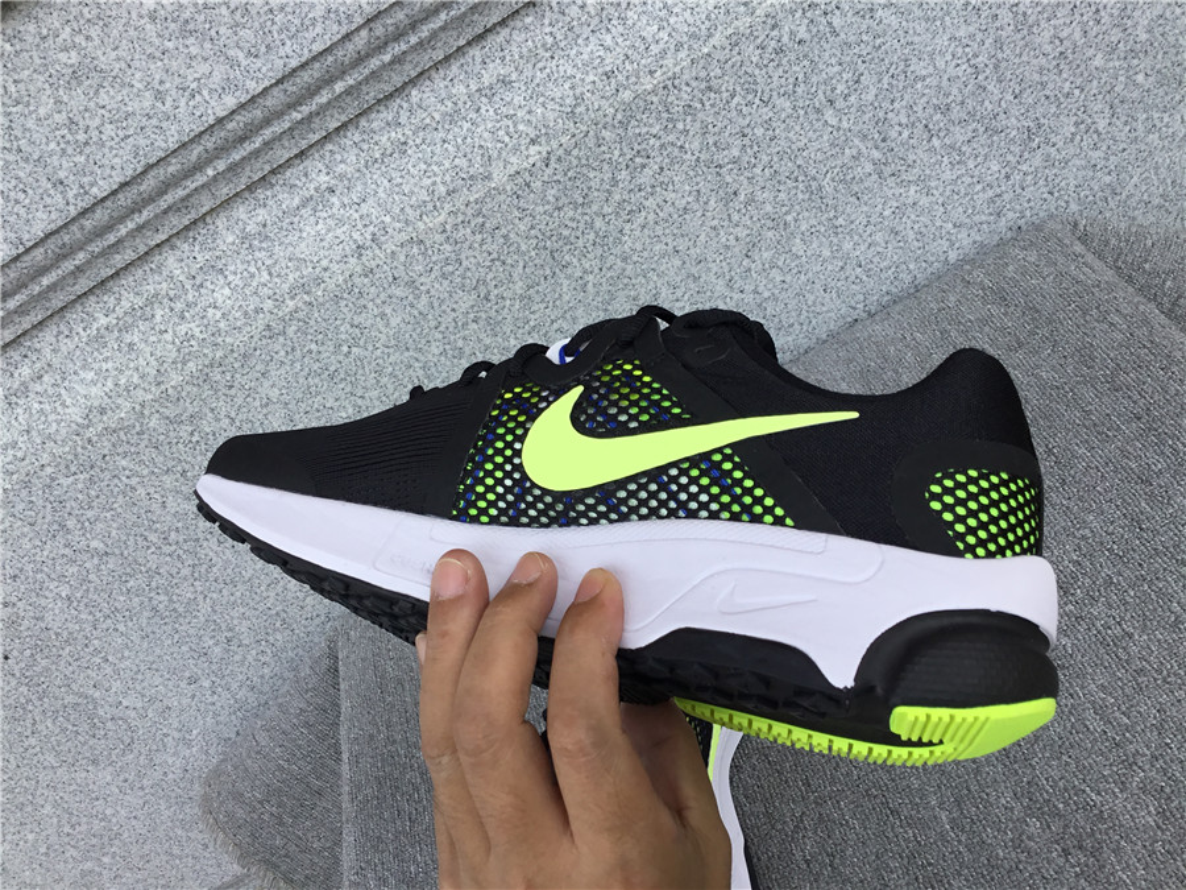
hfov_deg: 58.4
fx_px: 1062
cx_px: 593
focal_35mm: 31
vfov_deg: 45.4
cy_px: 445
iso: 25
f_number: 2.4
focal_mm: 3.3
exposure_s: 1/411
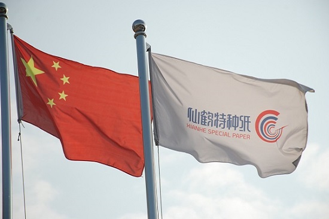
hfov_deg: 11.8
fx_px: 1589
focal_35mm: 174
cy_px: 110
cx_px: 164
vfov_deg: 7.9
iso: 200
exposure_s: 1/800
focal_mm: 116
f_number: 7.1
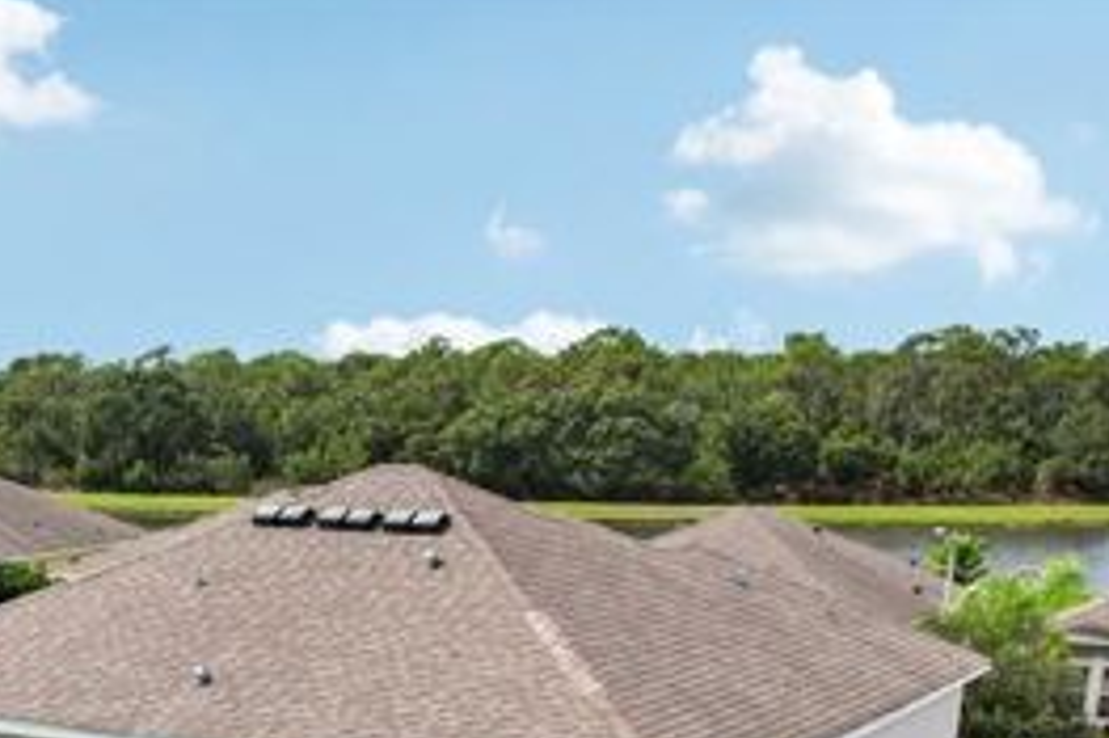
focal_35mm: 59
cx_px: -32
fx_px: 1816
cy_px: 976
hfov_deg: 31.1
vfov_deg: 20.8
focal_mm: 8.4
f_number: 2.8
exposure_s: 1/2500
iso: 120
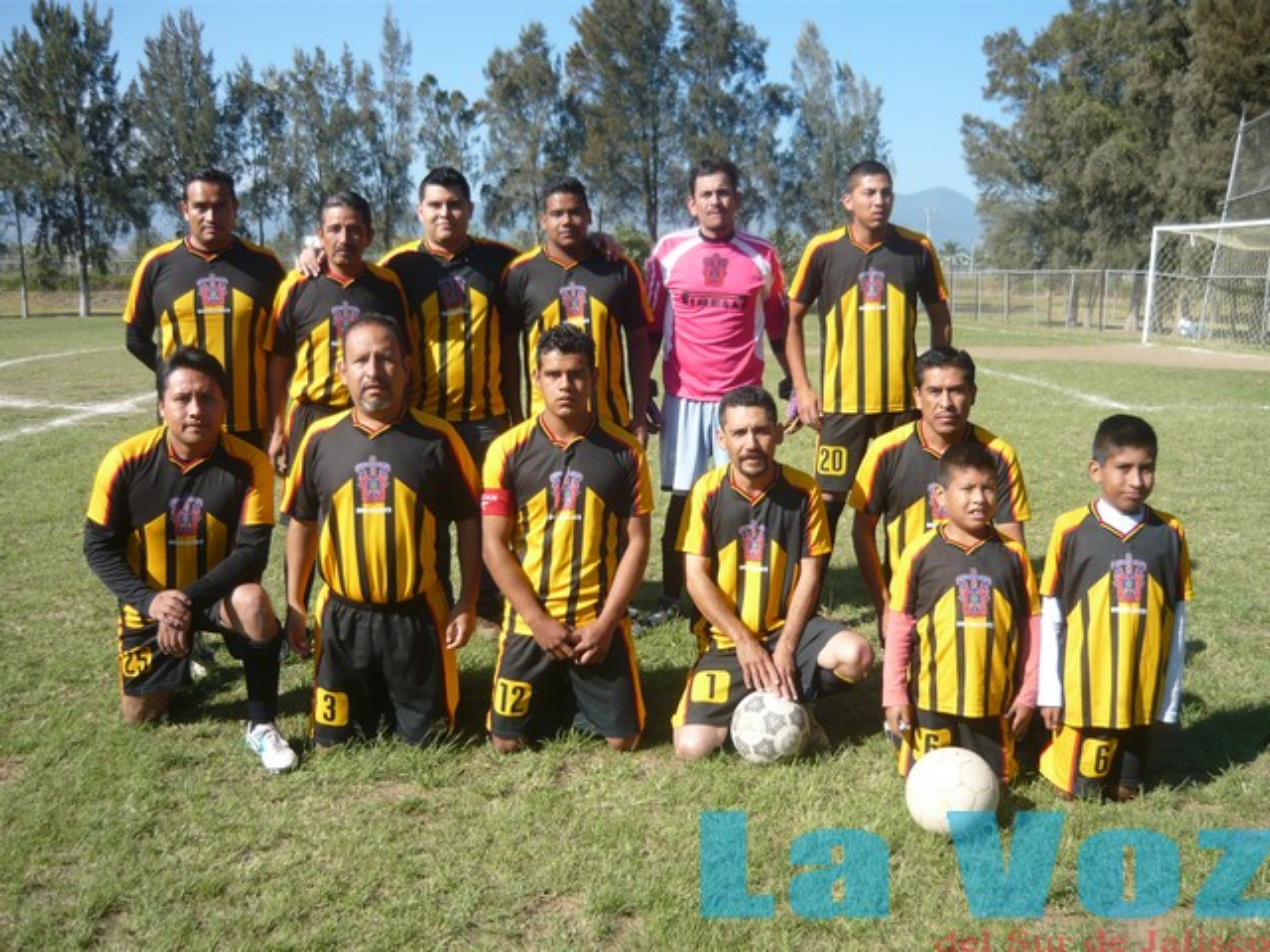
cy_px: 476
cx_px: 635
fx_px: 1211
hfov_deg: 55.4
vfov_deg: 42.9
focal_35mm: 33
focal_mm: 5.5
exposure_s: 1/800
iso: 100
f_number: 2.8
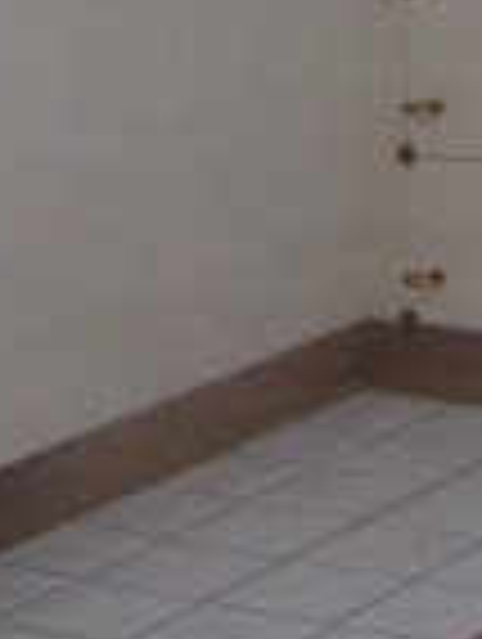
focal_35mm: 189
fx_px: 3498
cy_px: -405
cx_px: 374
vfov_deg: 10.0
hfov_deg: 7.9
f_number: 2.8
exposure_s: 1/90
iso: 80
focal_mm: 5.8
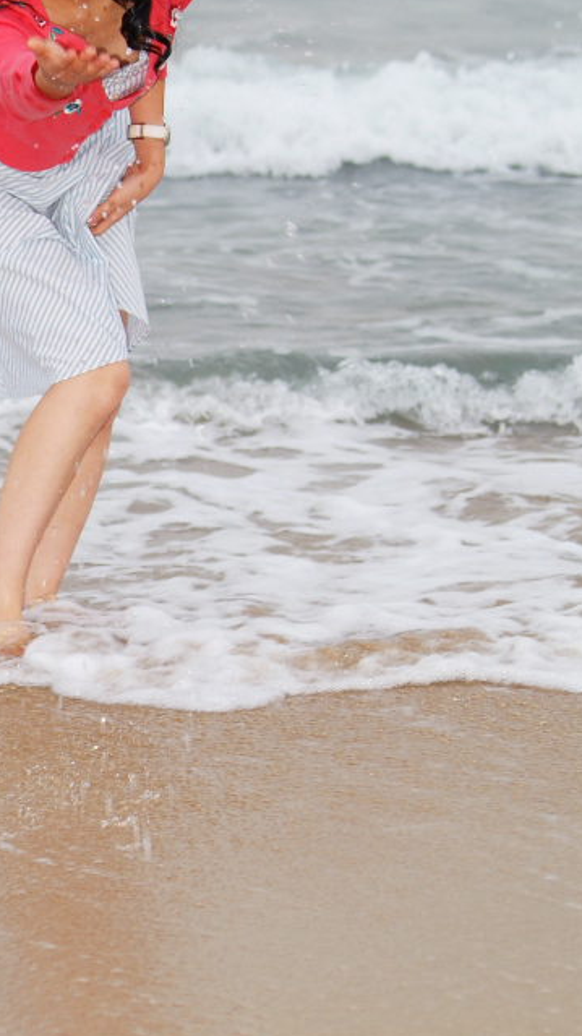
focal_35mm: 121
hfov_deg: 10.0
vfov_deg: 17.7
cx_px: 82
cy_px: 410
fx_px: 3323
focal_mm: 48
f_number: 3.3
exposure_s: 1/125
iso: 200
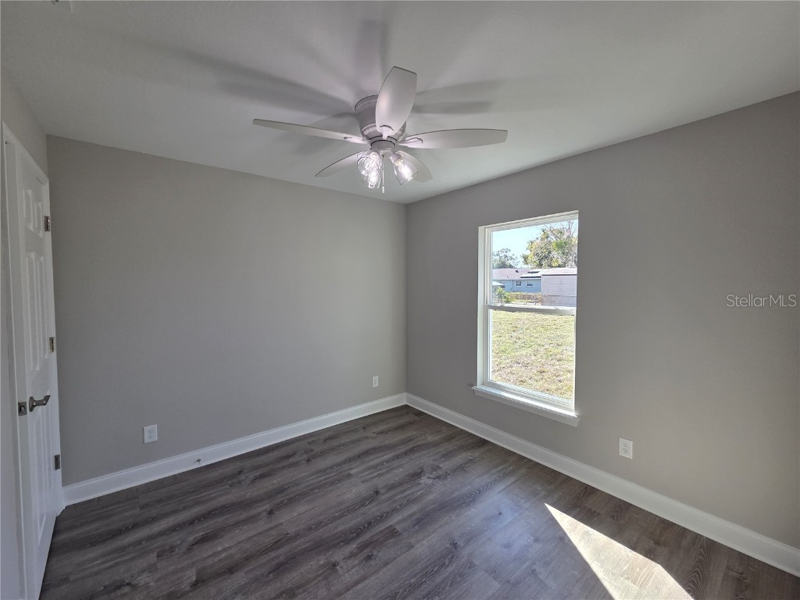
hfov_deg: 106.2
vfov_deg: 89.9
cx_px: 400
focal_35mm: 13
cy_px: 300
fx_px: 300
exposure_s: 1/190
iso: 50
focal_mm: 2.2
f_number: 2.2
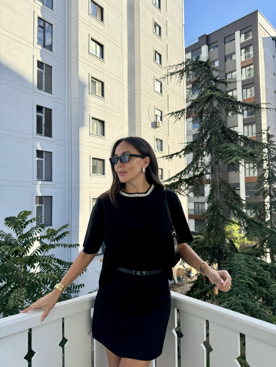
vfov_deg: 71.6
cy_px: 184
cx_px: 138
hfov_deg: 56.8
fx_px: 255
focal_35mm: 24
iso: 80
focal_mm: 6.76
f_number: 1.78
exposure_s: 1/1818
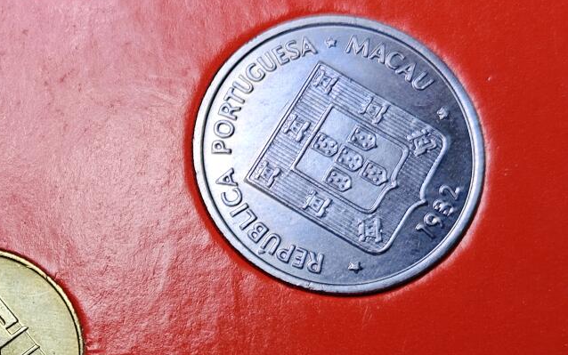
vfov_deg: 11.3
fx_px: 1765
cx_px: -26
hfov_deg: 17.8
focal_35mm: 114
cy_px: 402
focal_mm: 5.84
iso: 50
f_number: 1.6
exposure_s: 1/176
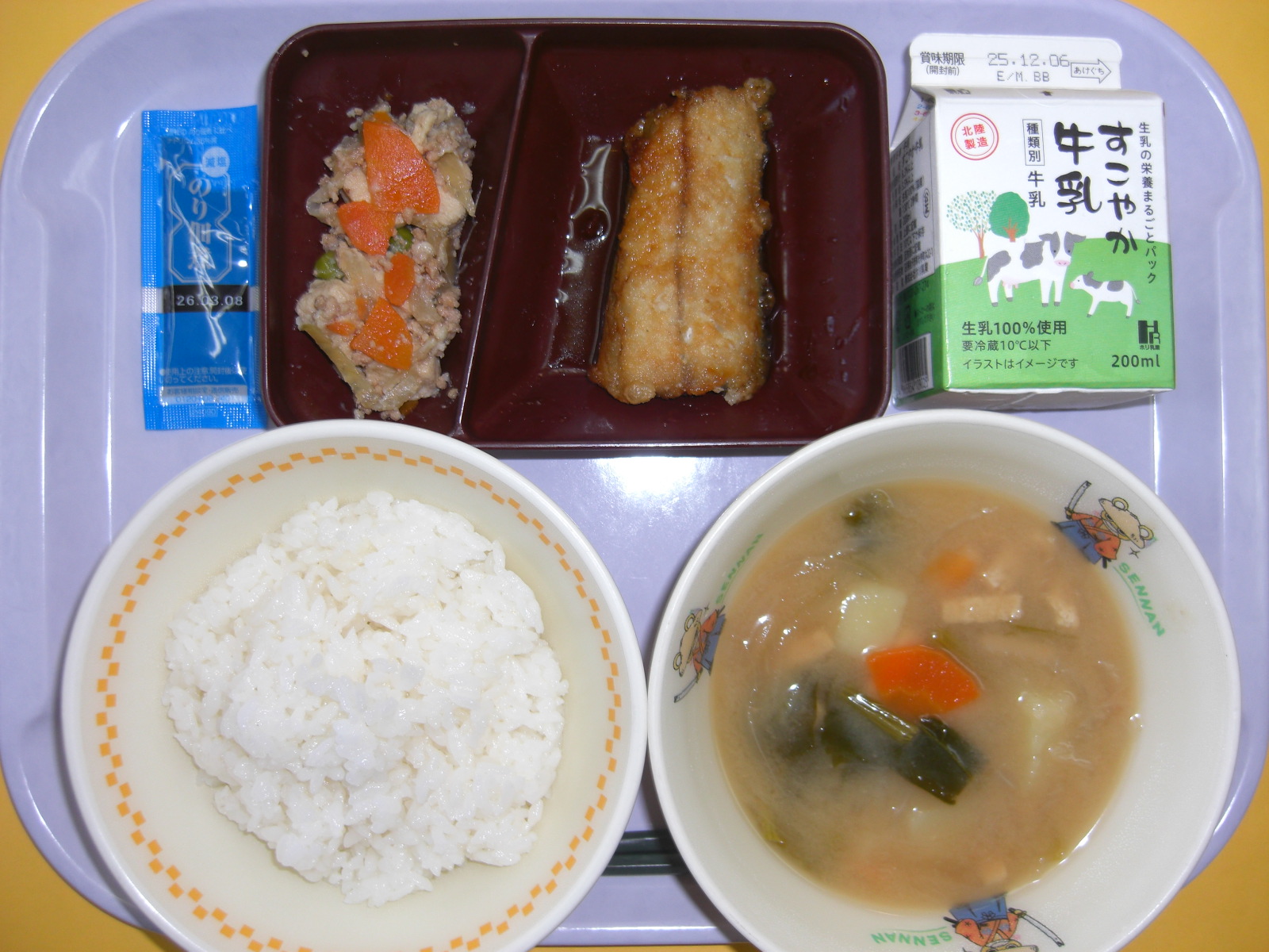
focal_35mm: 38
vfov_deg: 37.7
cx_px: 634
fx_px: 1393
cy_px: 476
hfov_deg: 49.0
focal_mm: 7.9
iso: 80
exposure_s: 1/60
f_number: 2.8
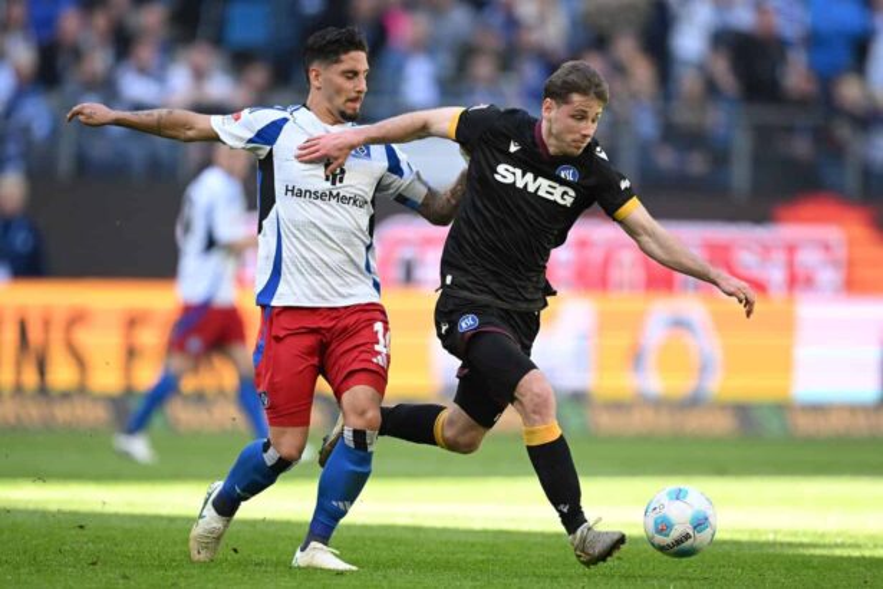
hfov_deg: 3.4
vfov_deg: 2.3
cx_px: 442
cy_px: 294
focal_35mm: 600
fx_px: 14716
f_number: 2.8
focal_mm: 400
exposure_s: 1/2500
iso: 1600
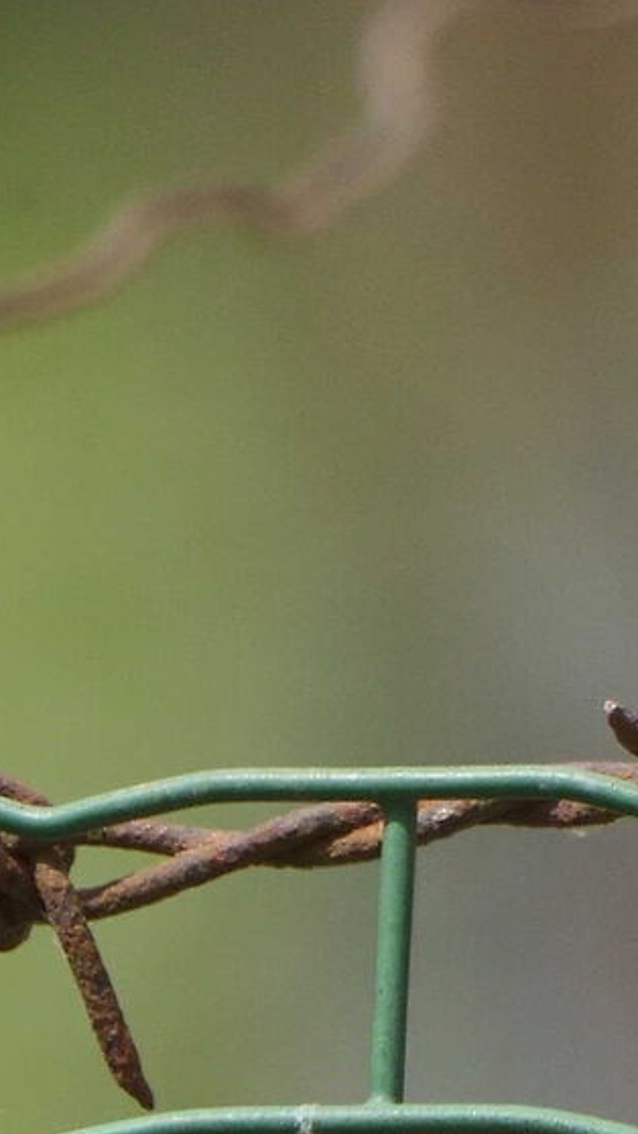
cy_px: -148
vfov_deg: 0.5
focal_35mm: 4053
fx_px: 121857
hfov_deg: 0.3
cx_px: 1955
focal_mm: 600
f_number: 9
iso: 500
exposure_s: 1/1250
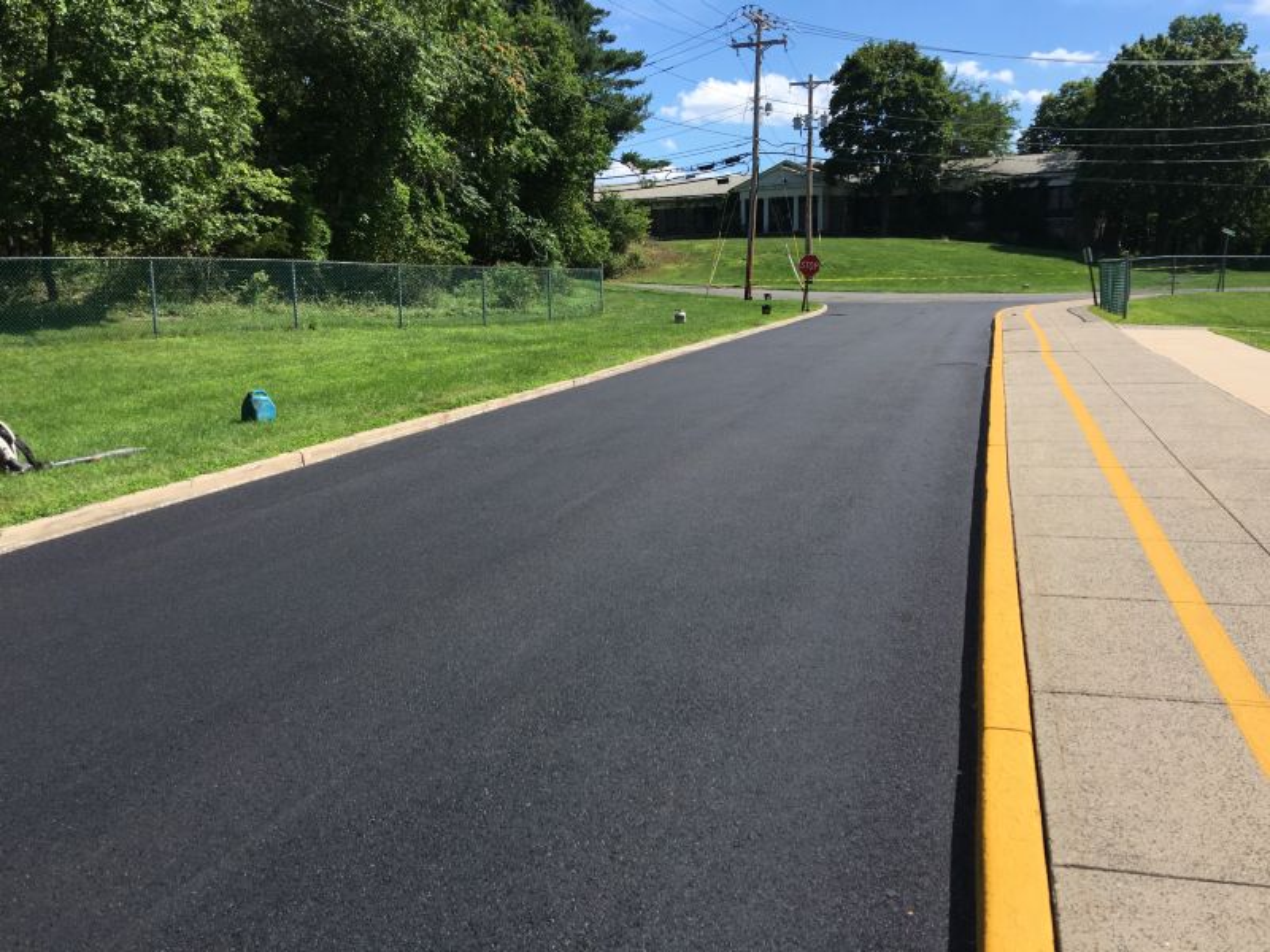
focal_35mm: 29
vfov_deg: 48.2
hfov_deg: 61.7
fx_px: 1064
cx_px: 635
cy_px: 476
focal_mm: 4.15
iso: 25
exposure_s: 1/1709
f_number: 2.2
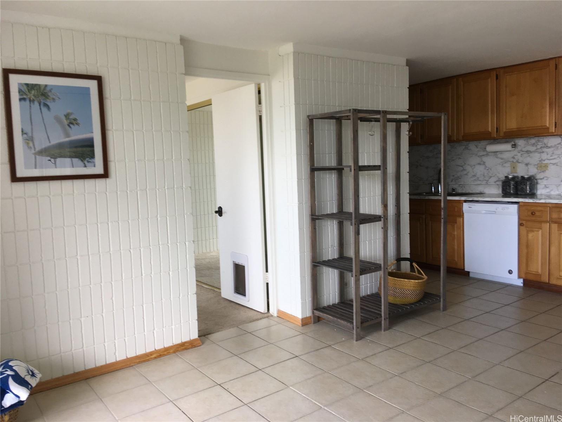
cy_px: 211
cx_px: 281
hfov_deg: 61.7
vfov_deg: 48.2
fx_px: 471
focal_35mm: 29
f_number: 2.2
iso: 32
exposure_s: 1/60
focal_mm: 4.15
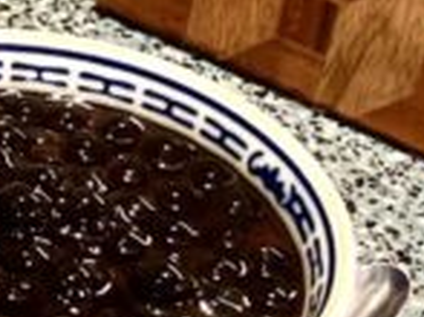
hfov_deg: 9.8
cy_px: 14
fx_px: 2338
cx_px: -355
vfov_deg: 7.7
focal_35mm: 191
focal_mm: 3.99
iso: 320
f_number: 1.8
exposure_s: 1/25
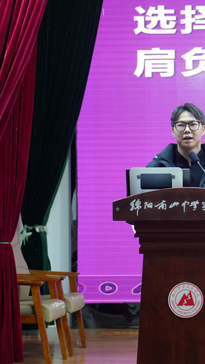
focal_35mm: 95
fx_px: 917
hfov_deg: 12.6
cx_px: 199
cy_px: 181
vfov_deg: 22.4
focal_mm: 60
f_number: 4
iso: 2000
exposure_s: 1/160
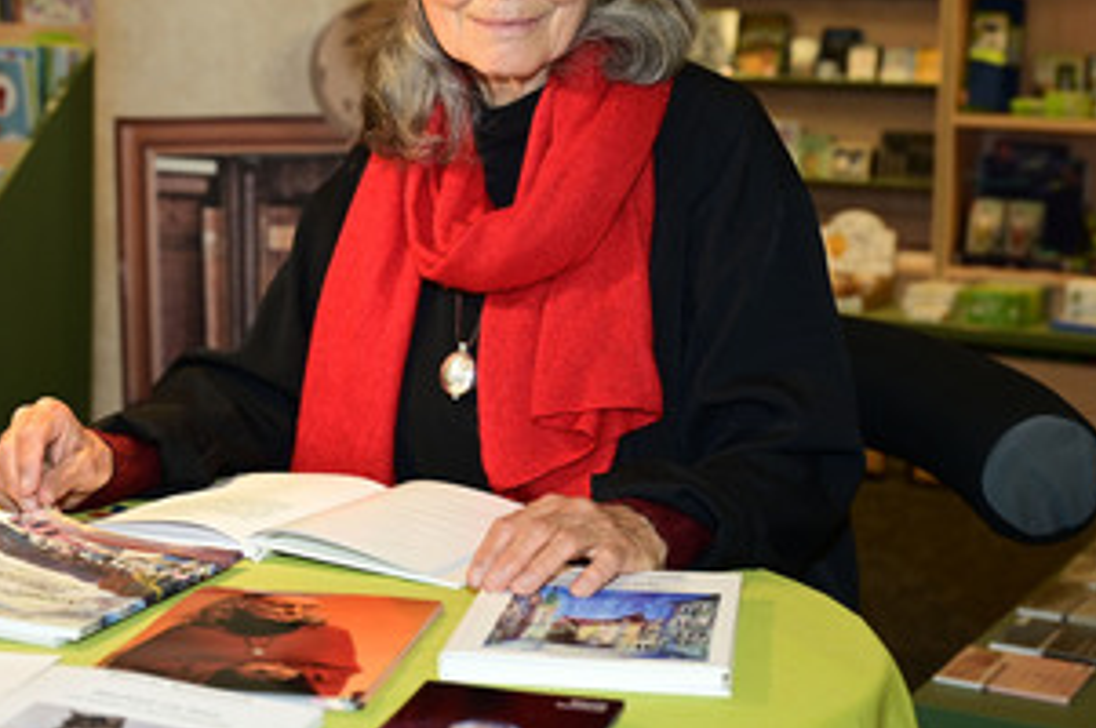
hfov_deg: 31.7
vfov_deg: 21.4
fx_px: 1916
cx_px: 395
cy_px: 215
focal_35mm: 63
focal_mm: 42
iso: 1250
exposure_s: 1/160
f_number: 4
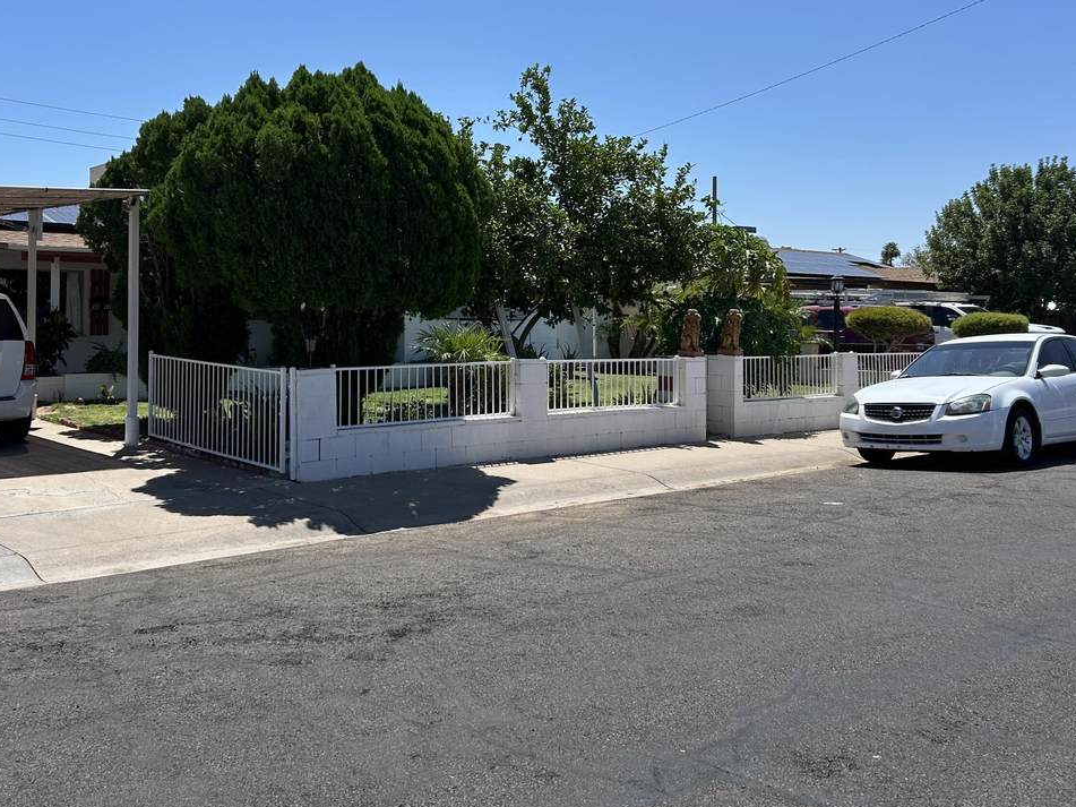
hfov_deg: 52.3
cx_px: 438
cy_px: 289
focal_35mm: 35
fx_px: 1088
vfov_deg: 40.3
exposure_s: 1/4444
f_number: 1.5
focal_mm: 5.7
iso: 50
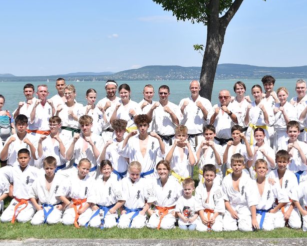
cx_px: 208
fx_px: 427
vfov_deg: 31.8
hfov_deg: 39.0
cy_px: 77
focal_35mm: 47
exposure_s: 1/500
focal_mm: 20
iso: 100
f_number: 5.6
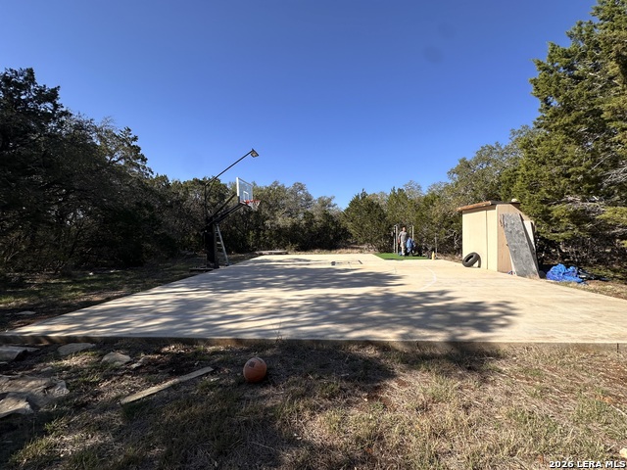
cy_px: 235
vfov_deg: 85.7
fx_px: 254
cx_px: 314
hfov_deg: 102.1
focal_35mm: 14
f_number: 2.2
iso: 40
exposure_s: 1/1531
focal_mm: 2.22
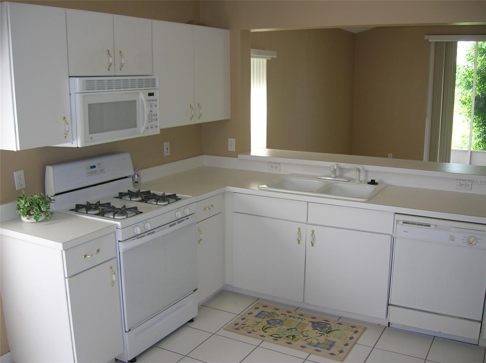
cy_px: 182
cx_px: 243
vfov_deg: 41.7
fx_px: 477
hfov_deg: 54.0
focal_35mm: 34
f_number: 2.9
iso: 50
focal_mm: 5.7
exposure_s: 1/30
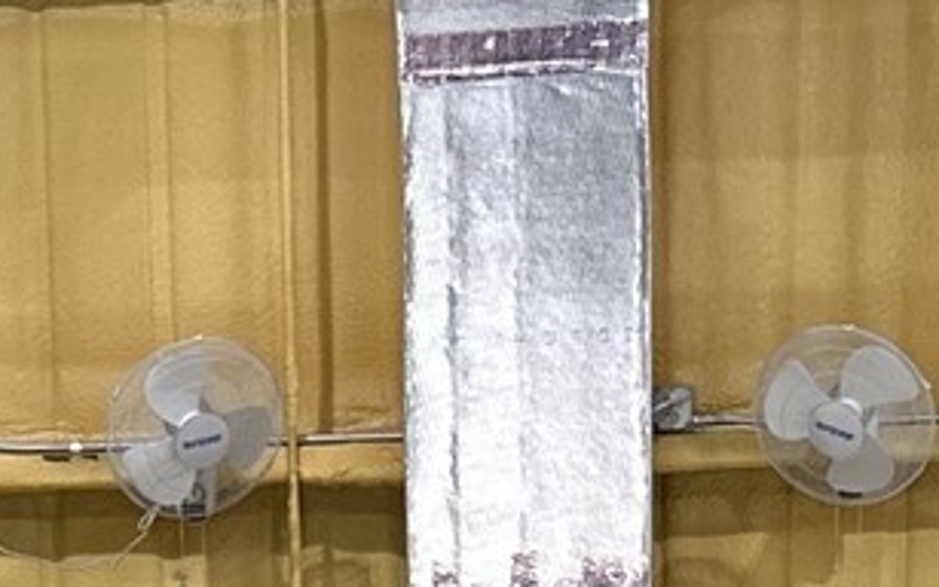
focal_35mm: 159
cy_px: 1657
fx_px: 4070
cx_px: 275
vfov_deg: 7.4
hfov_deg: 13.1
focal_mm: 6.86
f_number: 1.78
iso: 125
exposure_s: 1/60
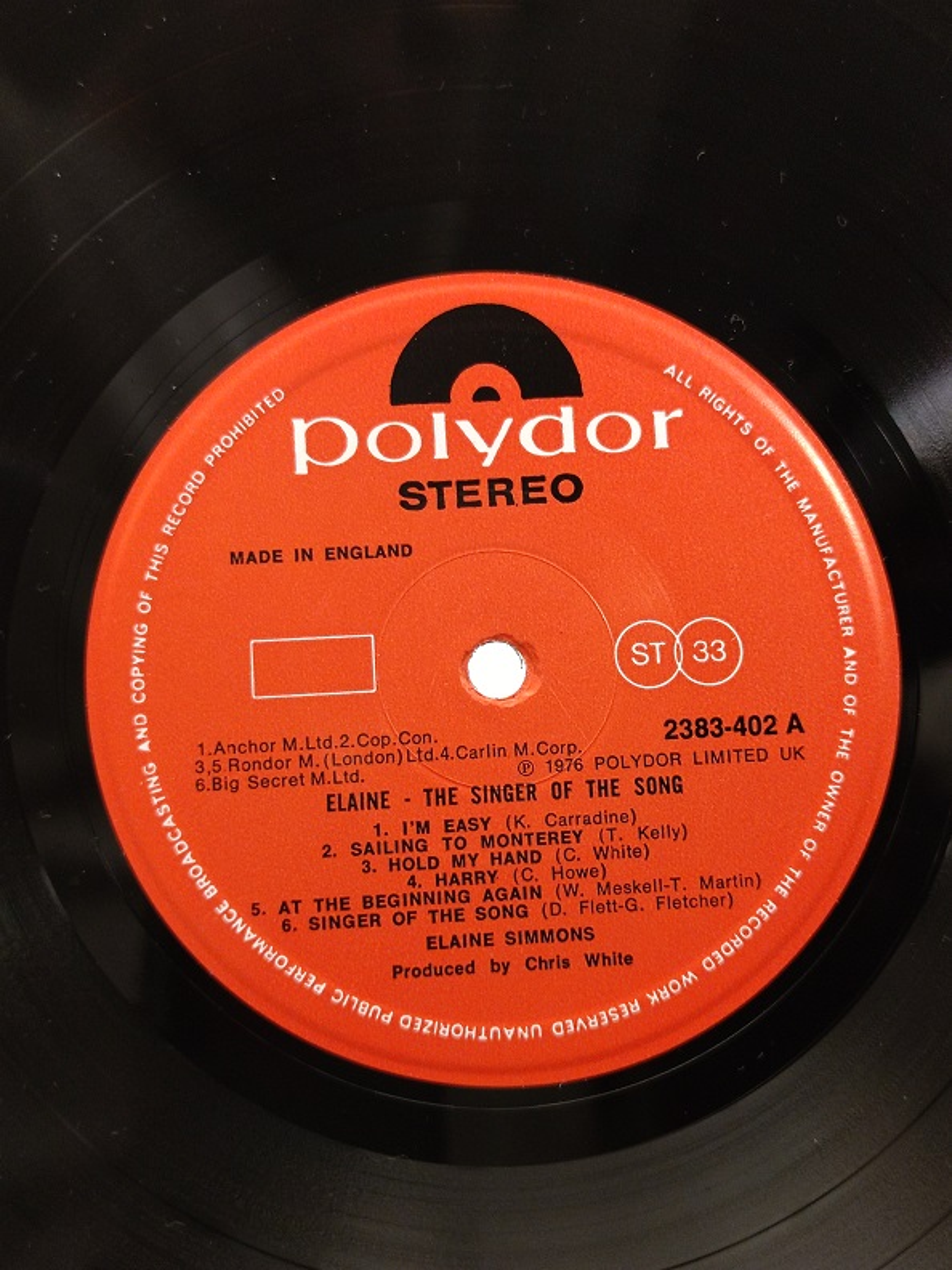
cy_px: 635
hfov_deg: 30.3
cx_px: 476
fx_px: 1760
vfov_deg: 39.7
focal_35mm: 48
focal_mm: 6.72
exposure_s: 1/60
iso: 732
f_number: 1.69
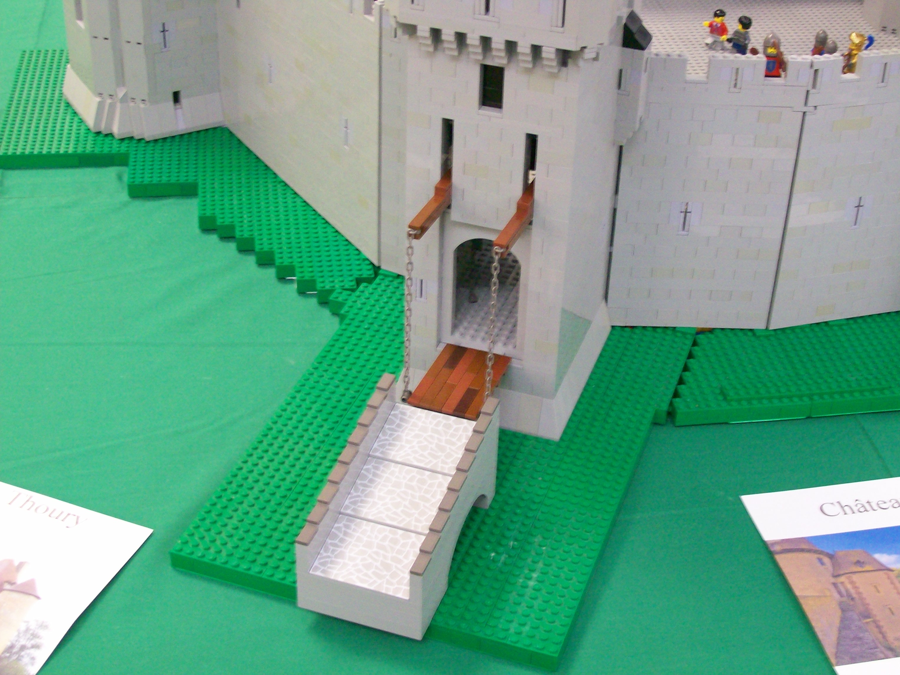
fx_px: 1456
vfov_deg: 26.1
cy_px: 338
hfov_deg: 34.3
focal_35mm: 56
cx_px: 450
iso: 200
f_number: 3.4
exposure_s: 1/8
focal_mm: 9.4
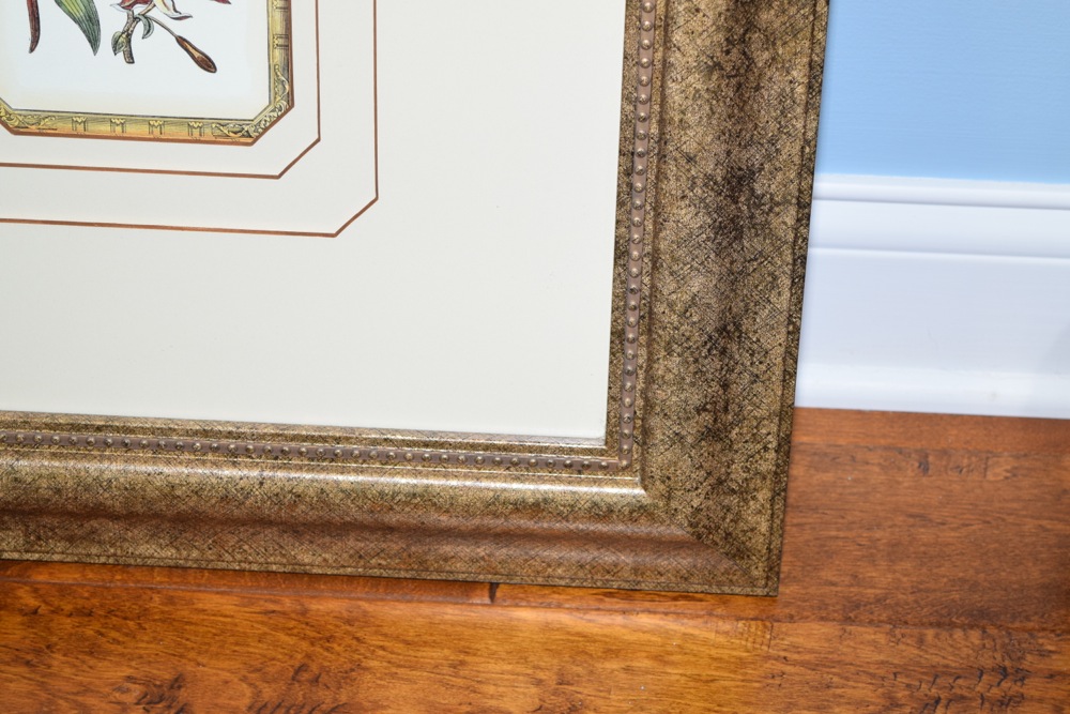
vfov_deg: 16.6
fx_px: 2452
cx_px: 535
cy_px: 357
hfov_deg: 24.6
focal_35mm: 82
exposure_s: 1/60
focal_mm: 55
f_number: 5.6
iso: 800
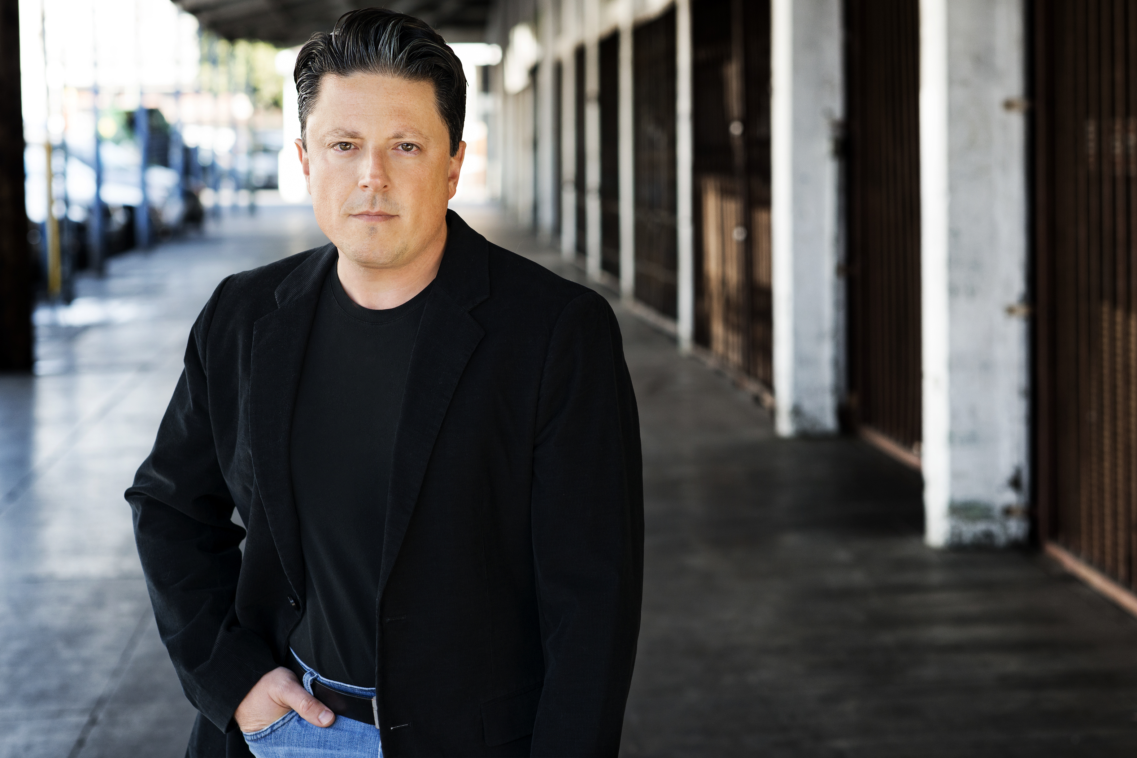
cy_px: 379
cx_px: 568
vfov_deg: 16.1
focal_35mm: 85
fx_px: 2684
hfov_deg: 23.9
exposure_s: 1/250
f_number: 4.8
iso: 560
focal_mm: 85
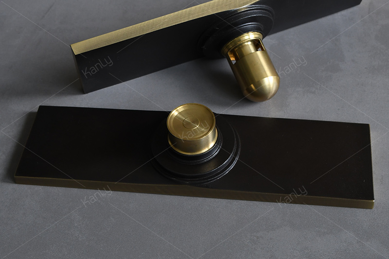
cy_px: 130
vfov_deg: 34.2
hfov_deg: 49.6
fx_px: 421
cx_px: 194
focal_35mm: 39
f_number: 8
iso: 640
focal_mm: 26
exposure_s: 1/30
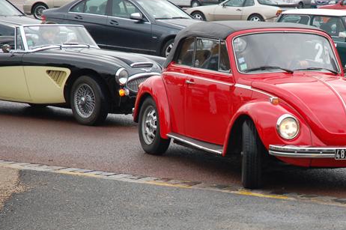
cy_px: 133
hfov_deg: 12.5
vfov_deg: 8.4
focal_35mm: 164
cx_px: 258
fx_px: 1575
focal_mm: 70
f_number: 4.5
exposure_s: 1/320
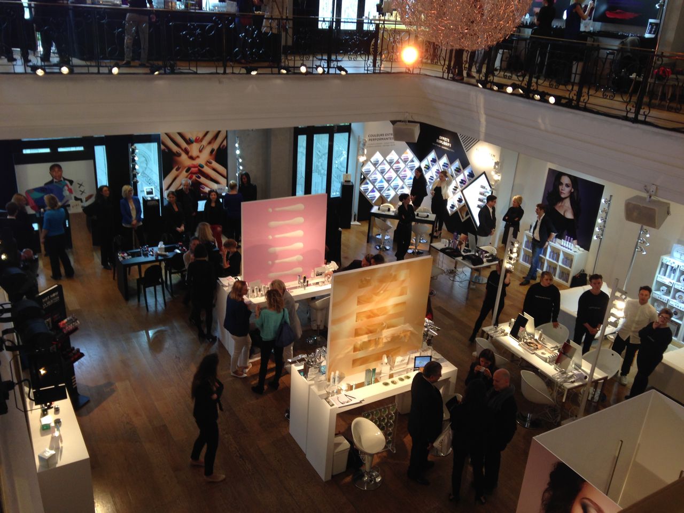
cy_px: 256
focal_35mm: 33
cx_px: 342
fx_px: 652
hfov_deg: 55.4
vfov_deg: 42.9
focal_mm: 4.12
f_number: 2.4
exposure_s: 1/30
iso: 50
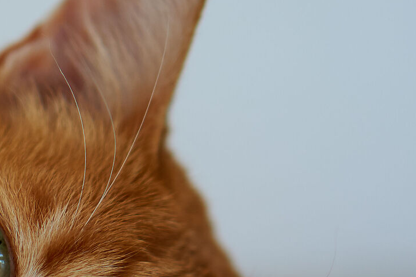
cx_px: -11
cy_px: 297
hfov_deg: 8.2
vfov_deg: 5.5
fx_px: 2877
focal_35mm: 249
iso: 100
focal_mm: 50
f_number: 1.8
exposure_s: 1/80
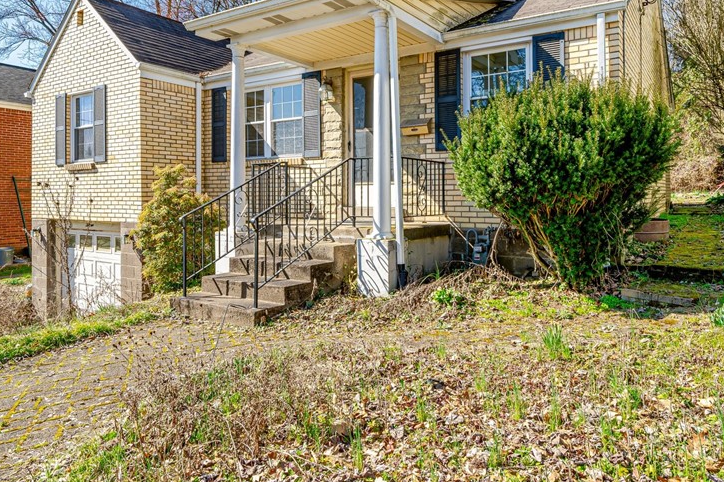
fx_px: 482
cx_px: 406
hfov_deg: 73.5
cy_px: 182
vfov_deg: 52.5
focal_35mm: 24
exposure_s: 1/45
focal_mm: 16
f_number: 11
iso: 50
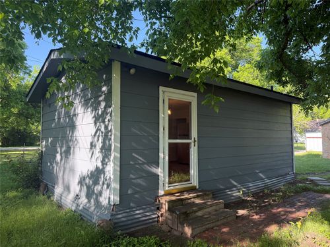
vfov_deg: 56.8
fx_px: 229
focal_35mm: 24
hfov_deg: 71.6
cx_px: 165
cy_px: 124
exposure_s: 1/448
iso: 100
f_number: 1.78
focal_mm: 6.76
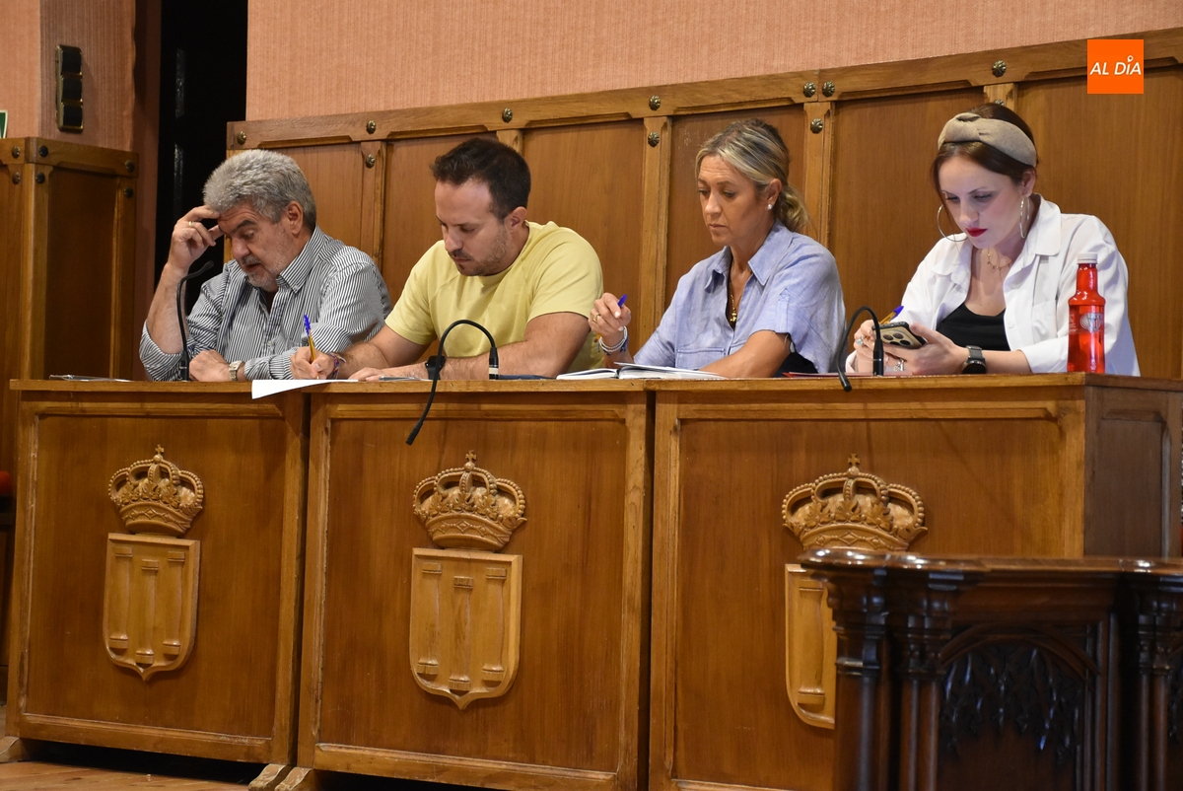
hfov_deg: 22.6
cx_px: 592
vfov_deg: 15.2
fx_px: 2960
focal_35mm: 90
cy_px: 396
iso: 2500
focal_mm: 60
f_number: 5
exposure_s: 1/60
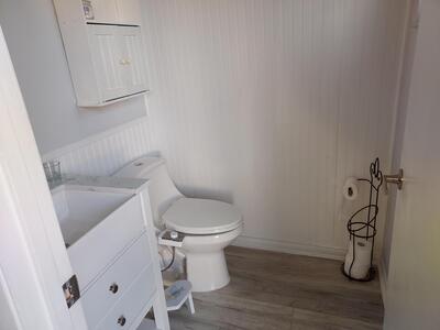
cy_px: 165
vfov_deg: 56.8
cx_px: 220
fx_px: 305
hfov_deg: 71.6
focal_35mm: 24
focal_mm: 4.6
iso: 100
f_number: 1.8
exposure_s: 1/60
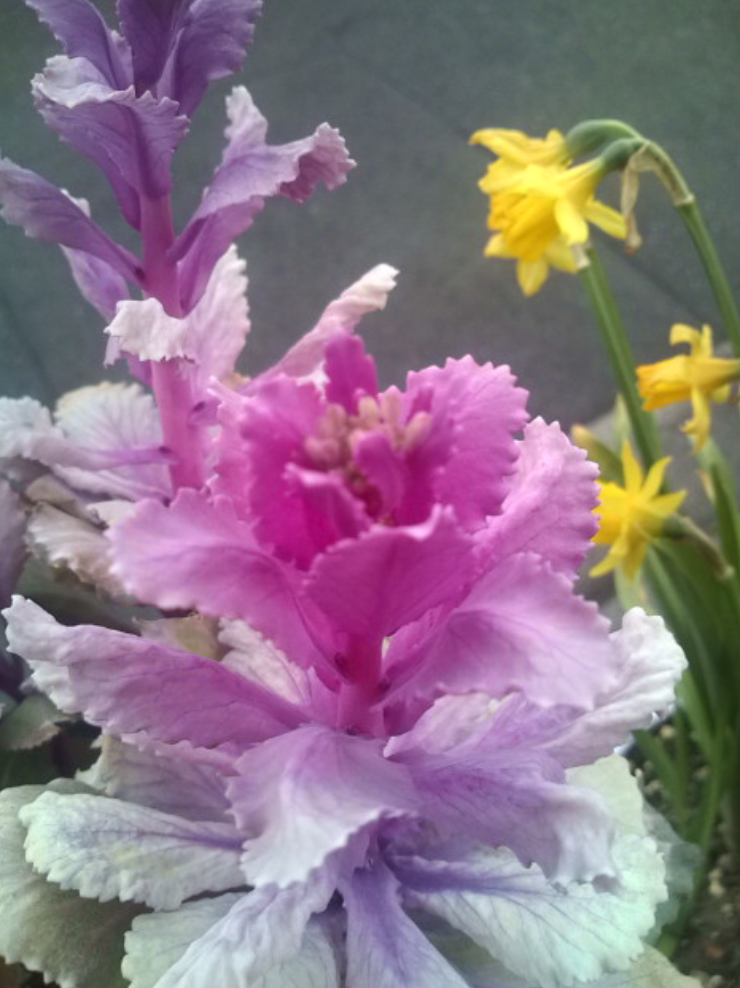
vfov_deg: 55.4
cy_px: 480
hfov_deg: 42.9
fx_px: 942
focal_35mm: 33
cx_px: 360
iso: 64
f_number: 2.8
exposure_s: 1/50
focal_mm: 3.3
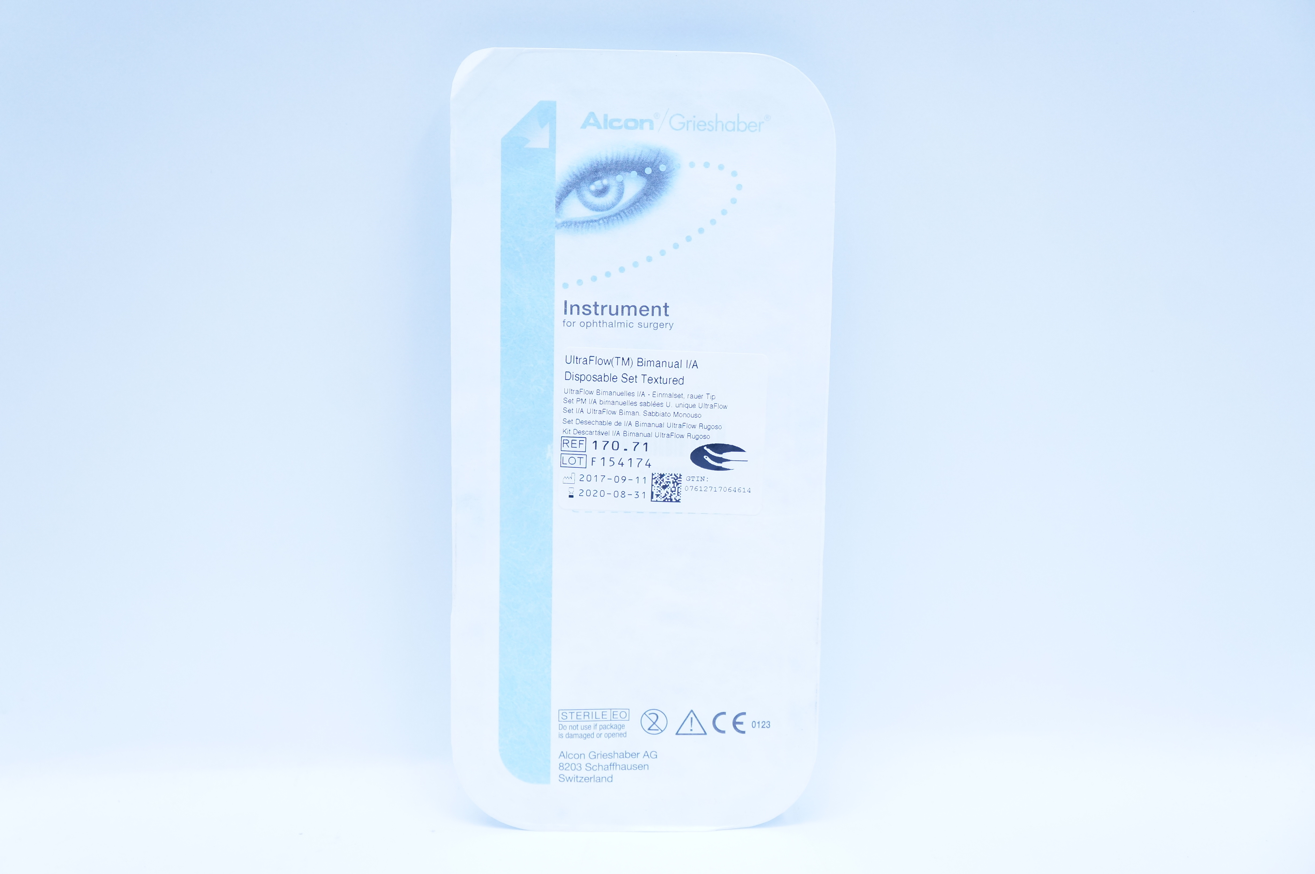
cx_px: 658
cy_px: 437
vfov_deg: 31.8
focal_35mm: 42
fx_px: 1533
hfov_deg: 46.4
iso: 800
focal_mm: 28
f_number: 4.5
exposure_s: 1/200
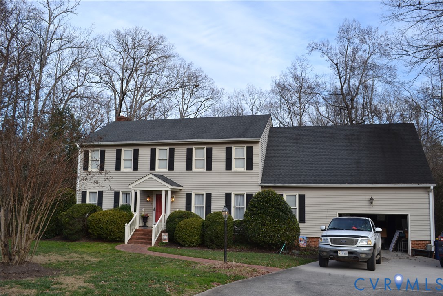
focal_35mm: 30
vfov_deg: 43.6
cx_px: 222
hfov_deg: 61.9
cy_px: 148
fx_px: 369
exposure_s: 1/160
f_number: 6.3
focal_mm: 20
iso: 100
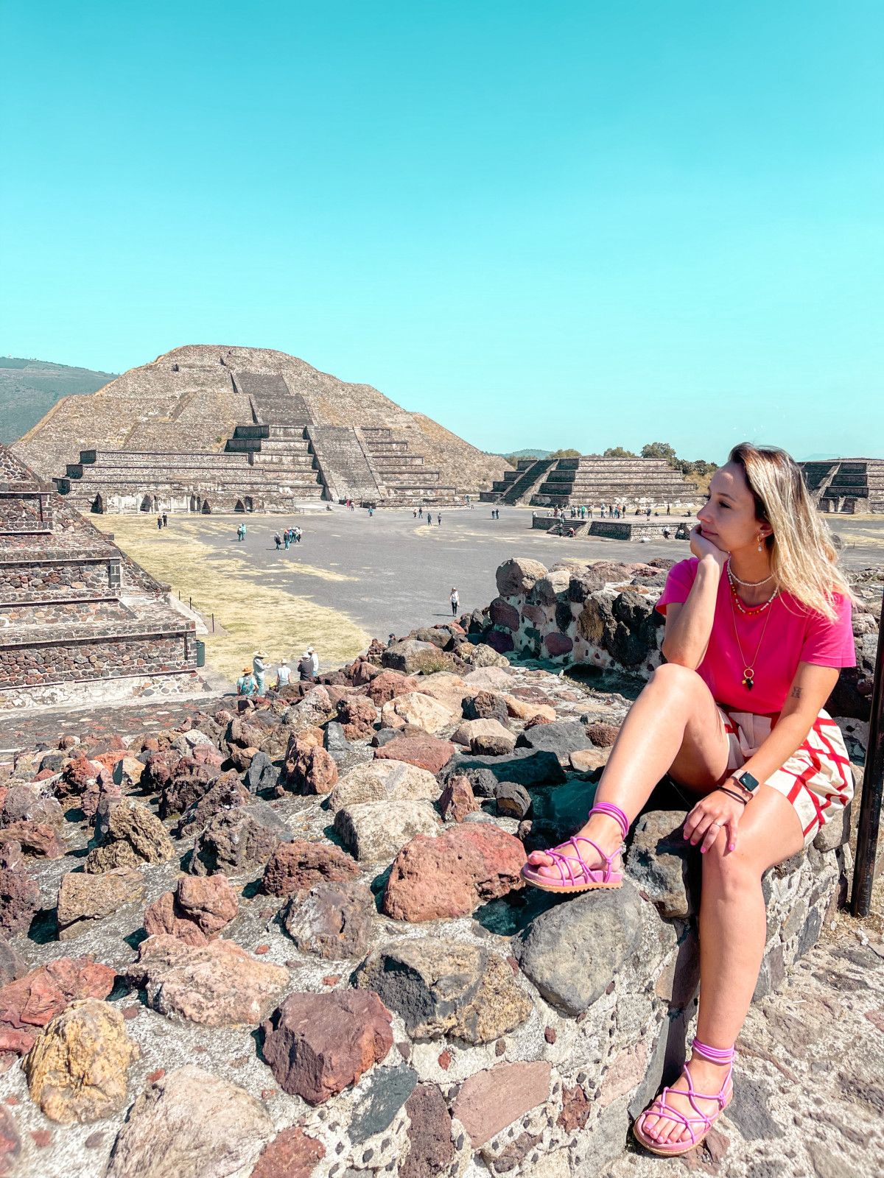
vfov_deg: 67.3
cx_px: 442
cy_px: 589
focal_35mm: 26
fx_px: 885
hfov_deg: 53.1
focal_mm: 5.1
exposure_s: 1/3700
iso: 32
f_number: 1.6
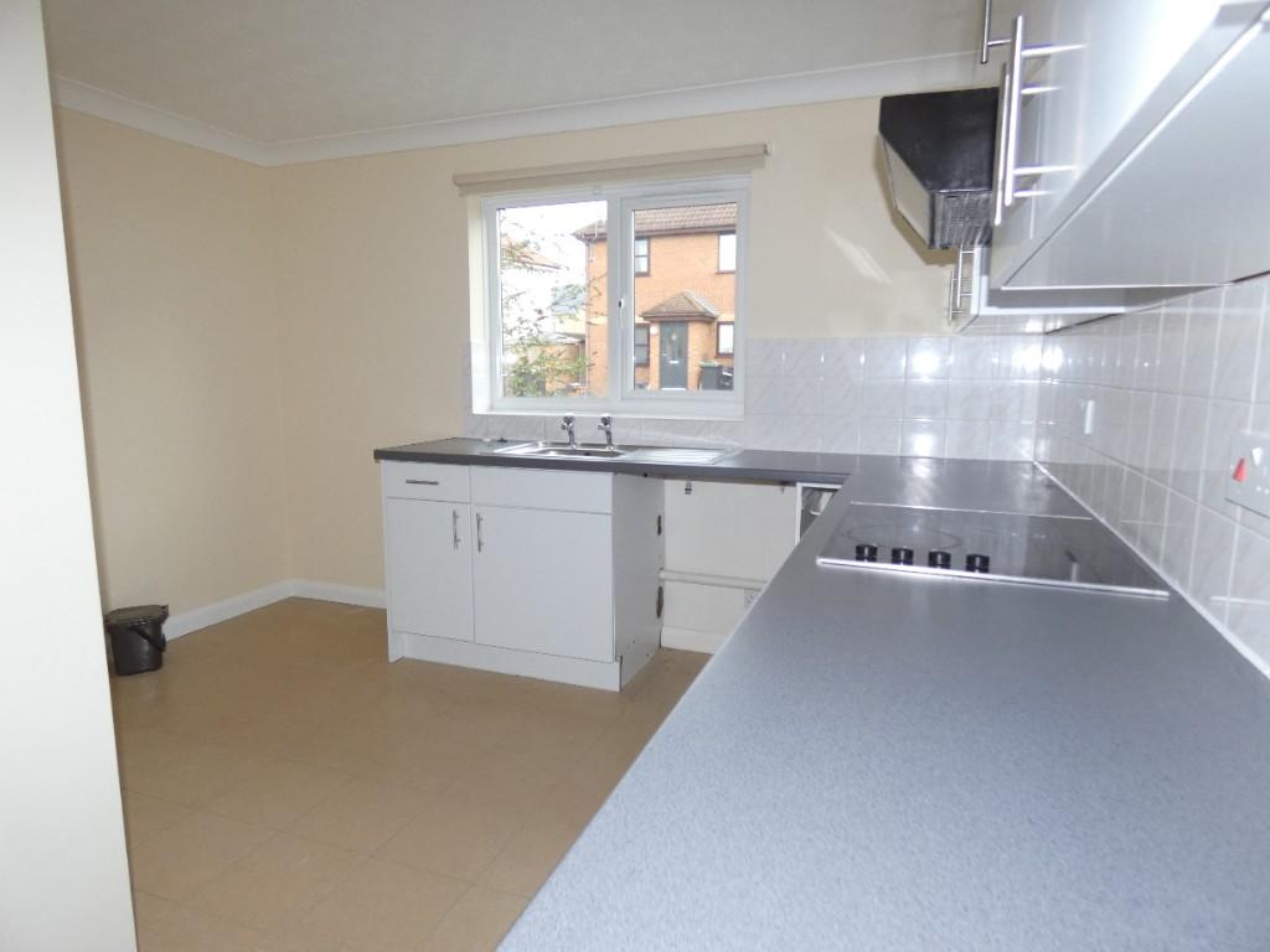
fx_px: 734
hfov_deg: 81.7
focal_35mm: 20
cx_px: 635
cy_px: 476
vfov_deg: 66.0
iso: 100
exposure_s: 1/60
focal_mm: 3.6
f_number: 2.8
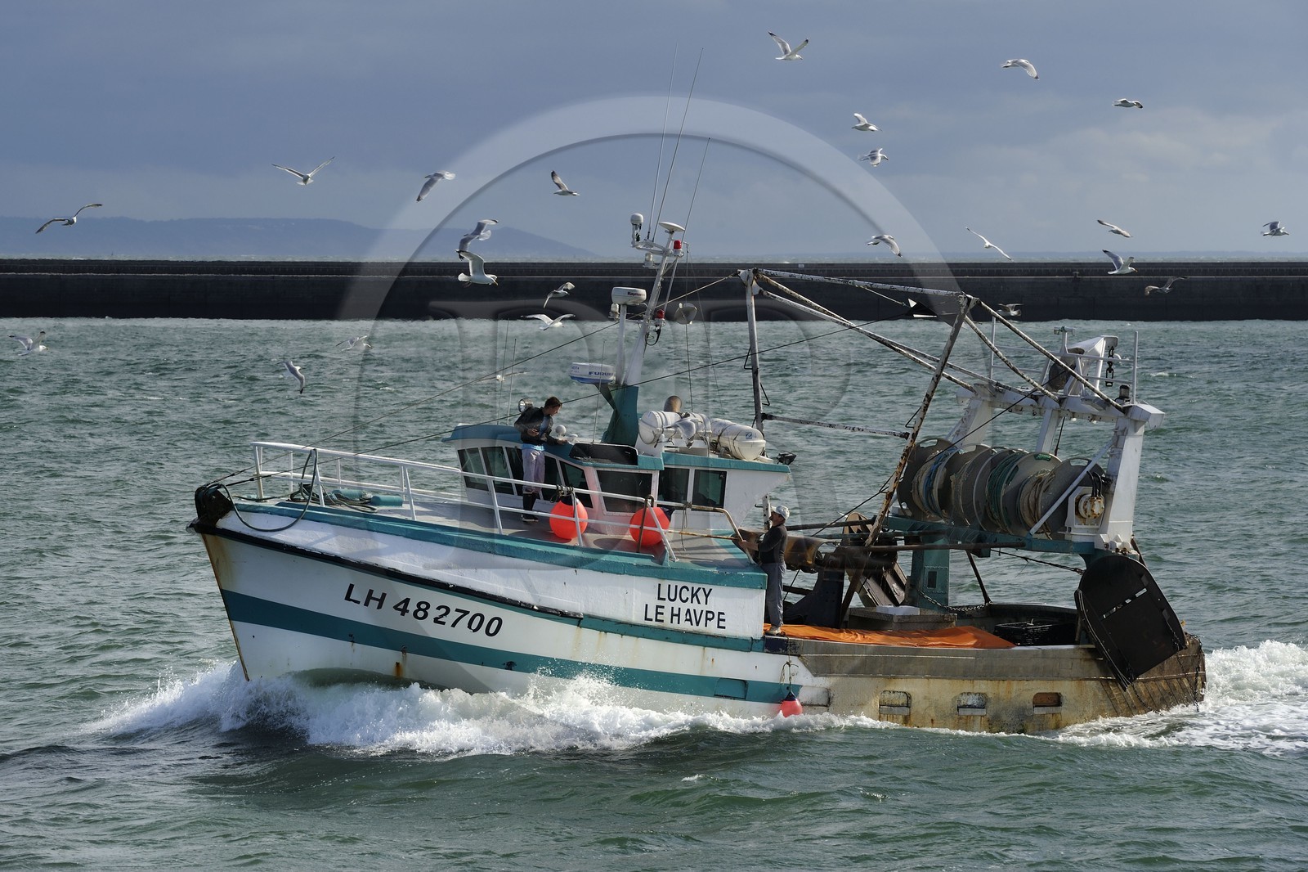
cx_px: 654
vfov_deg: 7.6
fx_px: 6538
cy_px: 436
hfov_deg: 11.4
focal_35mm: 180
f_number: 9
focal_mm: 180
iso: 200
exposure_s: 1/400
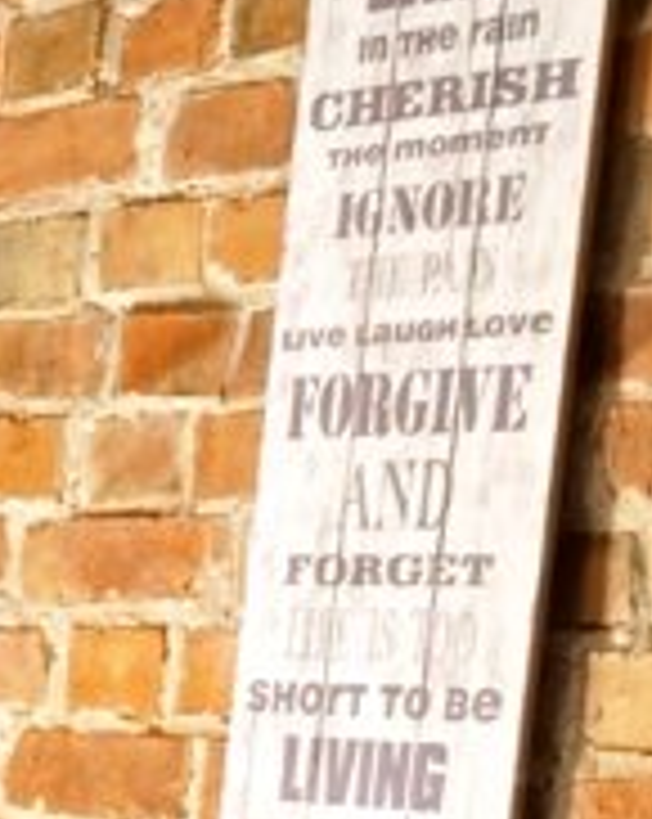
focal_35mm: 178
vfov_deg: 10.3
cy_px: 1386
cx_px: -2064
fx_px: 4304
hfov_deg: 6.6
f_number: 1.65
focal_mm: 6.19
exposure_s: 1/25
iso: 2500
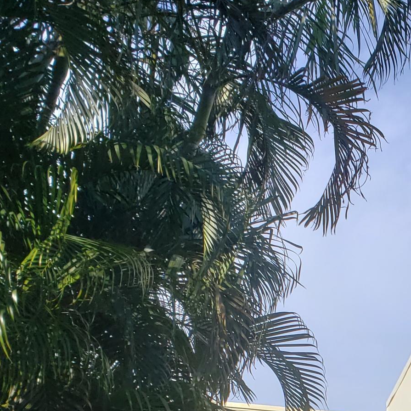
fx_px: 1034
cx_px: 556
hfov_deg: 20.3
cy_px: 511
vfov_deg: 20.8
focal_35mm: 77
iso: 50
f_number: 2.4
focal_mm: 4.3
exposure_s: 1/1111
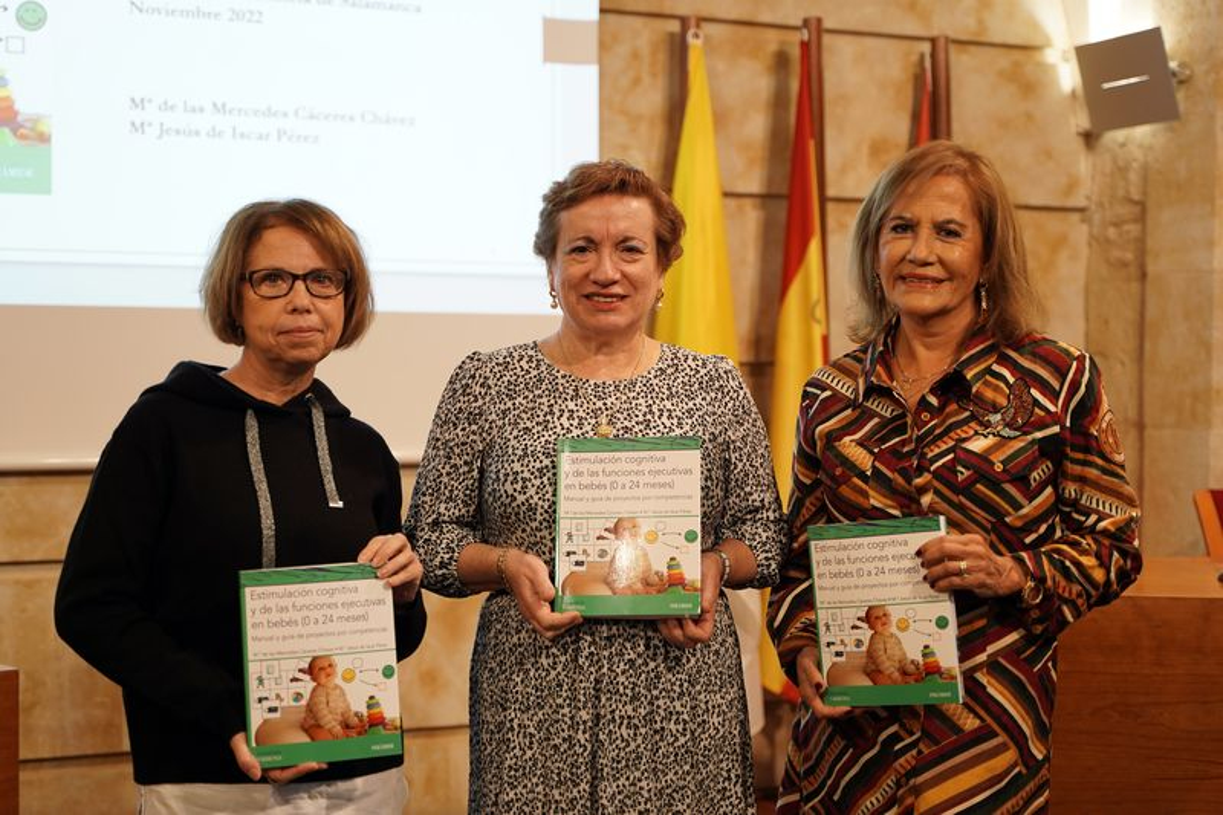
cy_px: 408
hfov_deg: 35.6
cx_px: 612
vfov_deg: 24.2
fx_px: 1902
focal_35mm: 56
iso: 200
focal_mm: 56
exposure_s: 1/60
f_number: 2.8
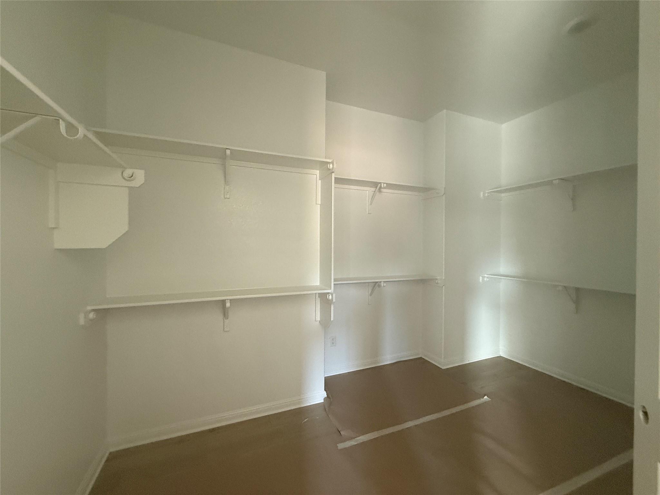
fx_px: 267
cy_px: 248
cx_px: 330
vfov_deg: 85.7
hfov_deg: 102.1
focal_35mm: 14
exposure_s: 1/60
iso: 500
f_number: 2.2
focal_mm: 2.22
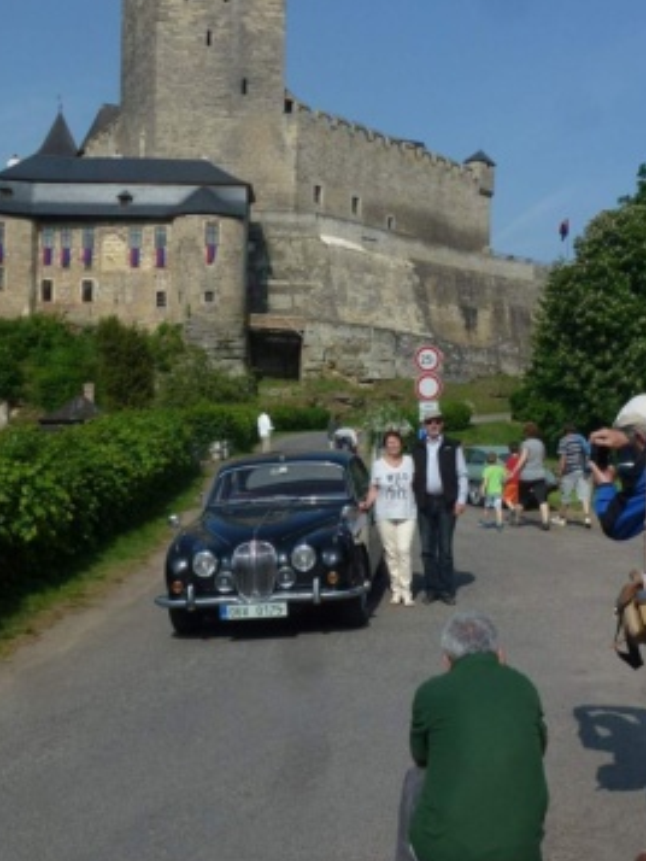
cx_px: 425
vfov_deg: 44.8
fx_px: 1044
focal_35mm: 42
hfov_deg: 34.1
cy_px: 405
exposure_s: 1/1300
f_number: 4
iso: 100
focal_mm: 5.4
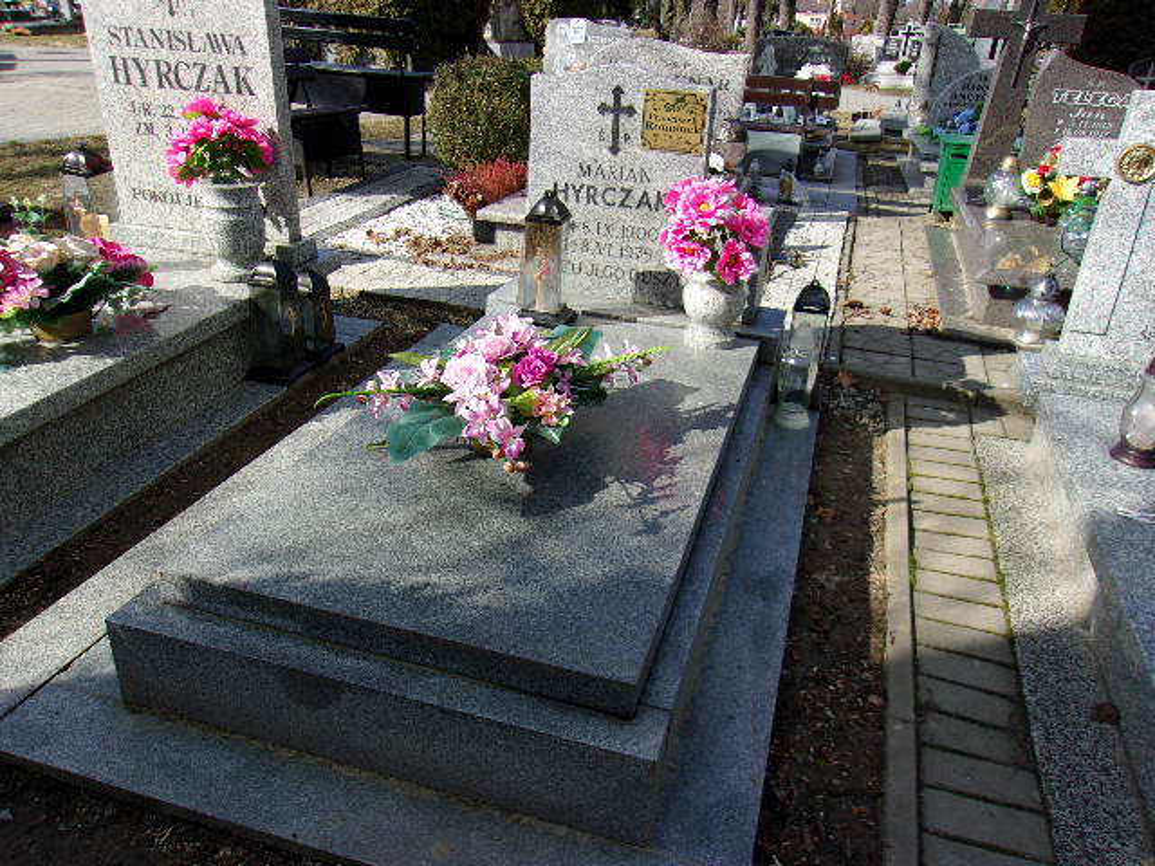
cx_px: 578
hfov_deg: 65.3
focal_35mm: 27
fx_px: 901
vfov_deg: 51.4
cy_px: 433
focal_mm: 4.9
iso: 80
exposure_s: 1/58
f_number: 10.4
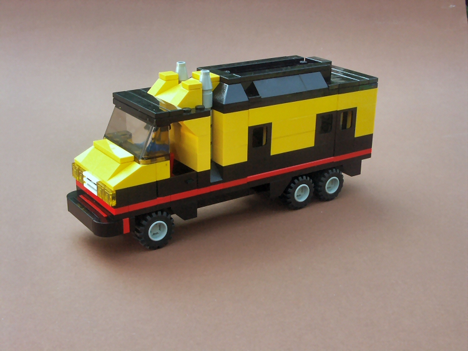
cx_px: 234
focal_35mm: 47
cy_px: 176
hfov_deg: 40.4
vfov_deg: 30.9
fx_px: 635
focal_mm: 12.25
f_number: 11
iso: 200
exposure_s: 1/60
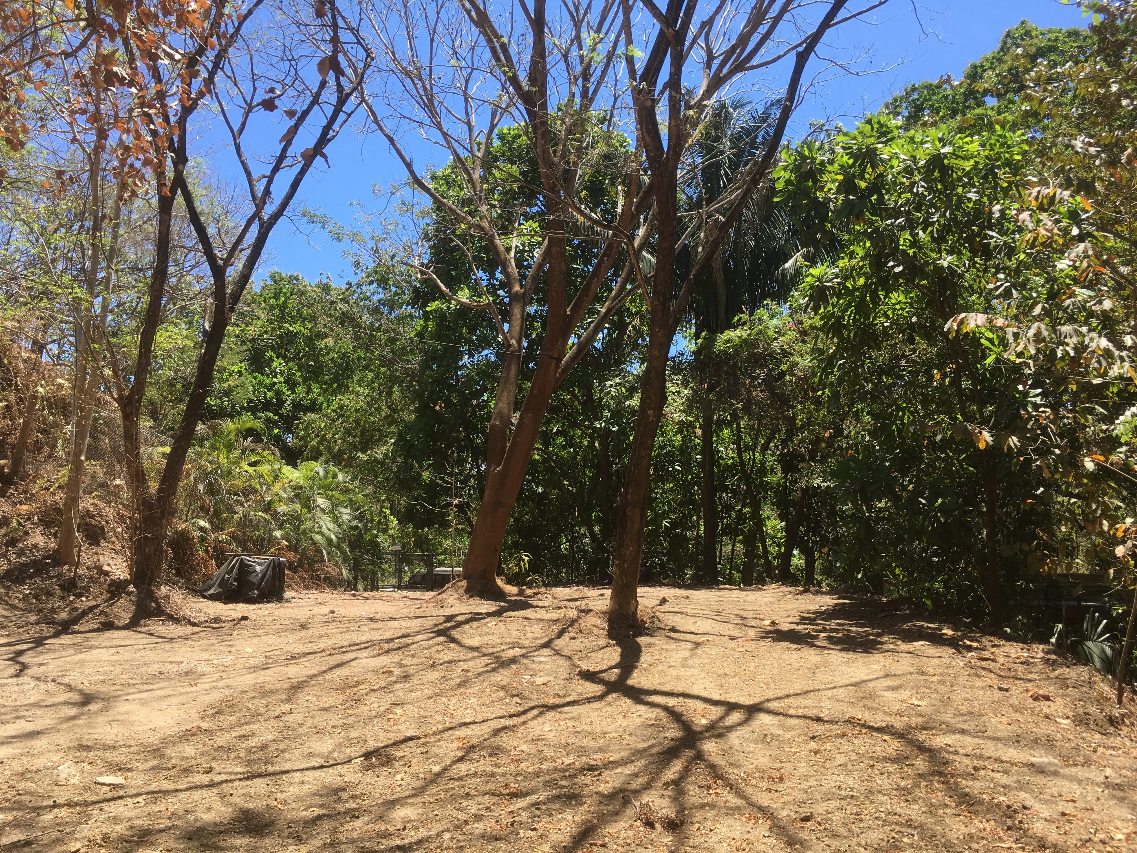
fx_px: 953
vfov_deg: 48.2
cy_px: 426
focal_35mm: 29
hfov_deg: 61.7
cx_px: 568
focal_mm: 4.15
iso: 25
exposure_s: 1/668
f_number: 2.2
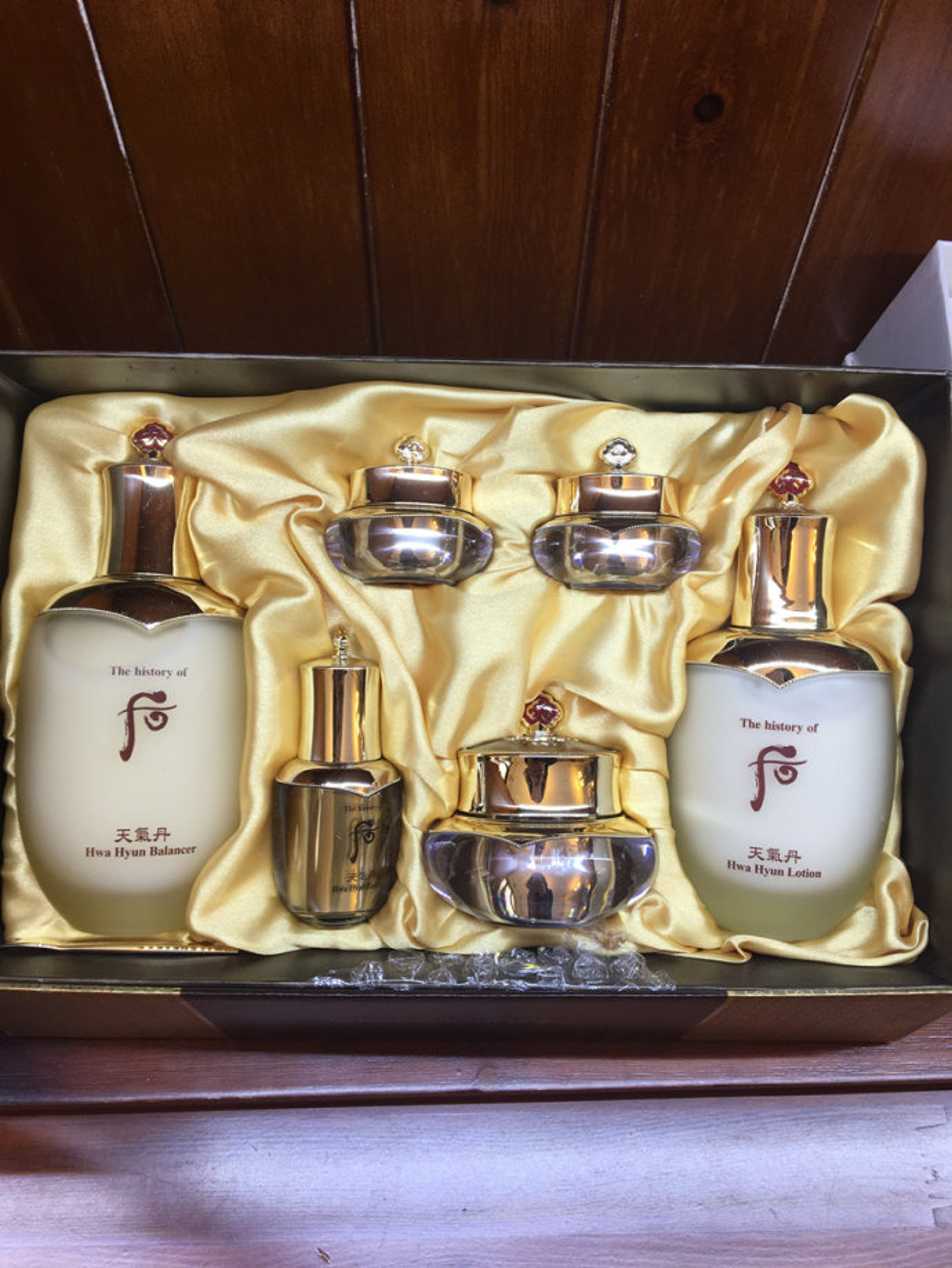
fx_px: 1063
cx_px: 476
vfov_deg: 61.6
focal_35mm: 29
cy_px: 634
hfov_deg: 48.3
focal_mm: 4.15
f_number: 2.2
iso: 32
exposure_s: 1/50
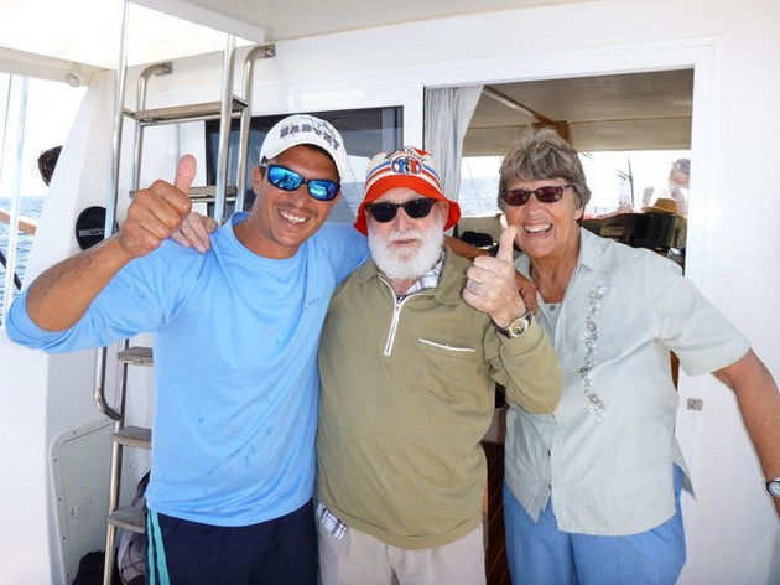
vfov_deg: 49.7
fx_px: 631
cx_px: 390
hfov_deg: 63.5
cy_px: 292
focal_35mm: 28
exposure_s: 1/250
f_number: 3.3
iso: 100
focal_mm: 4.9
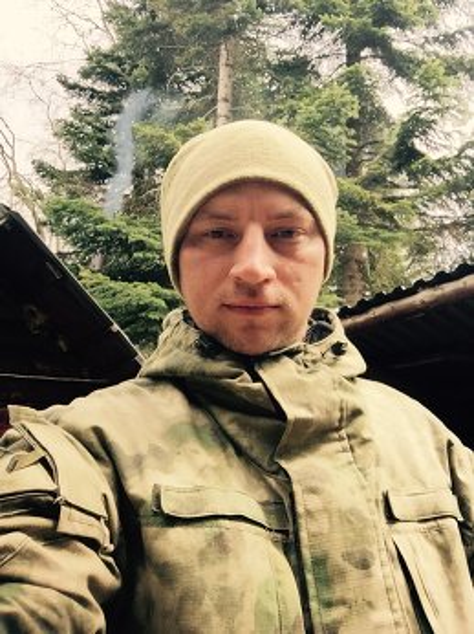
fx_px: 567
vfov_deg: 58.4
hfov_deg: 45.4
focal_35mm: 31
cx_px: 237
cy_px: 317
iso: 32
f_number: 2.2
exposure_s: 1/126
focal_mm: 2.65
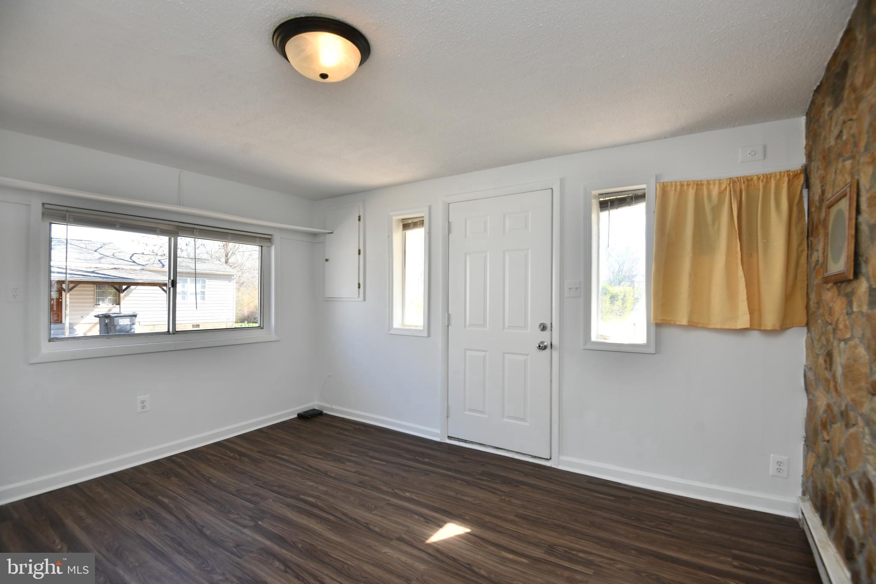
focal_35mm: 17
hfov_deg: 93.3
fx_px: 414
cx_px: 438
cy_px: 292
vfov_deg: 70.4
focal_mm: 17
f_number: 5
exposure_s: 1/100
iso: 200
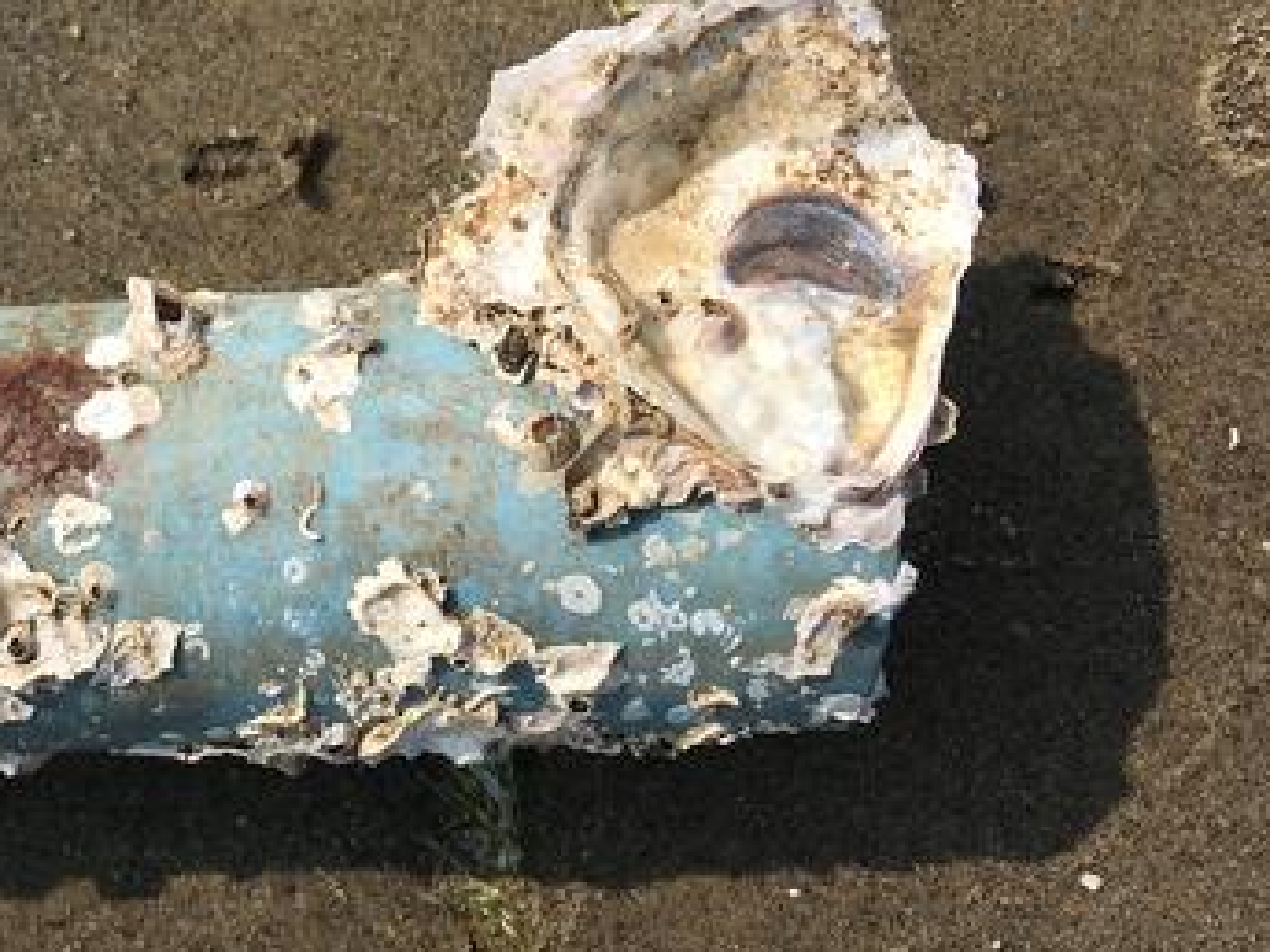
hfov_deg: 31.6
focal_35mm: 59
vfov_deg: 24.7
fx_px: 2165
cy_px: 349
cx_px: 196
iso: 25
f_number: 2.2
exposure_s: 1/3344
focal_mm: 4.15
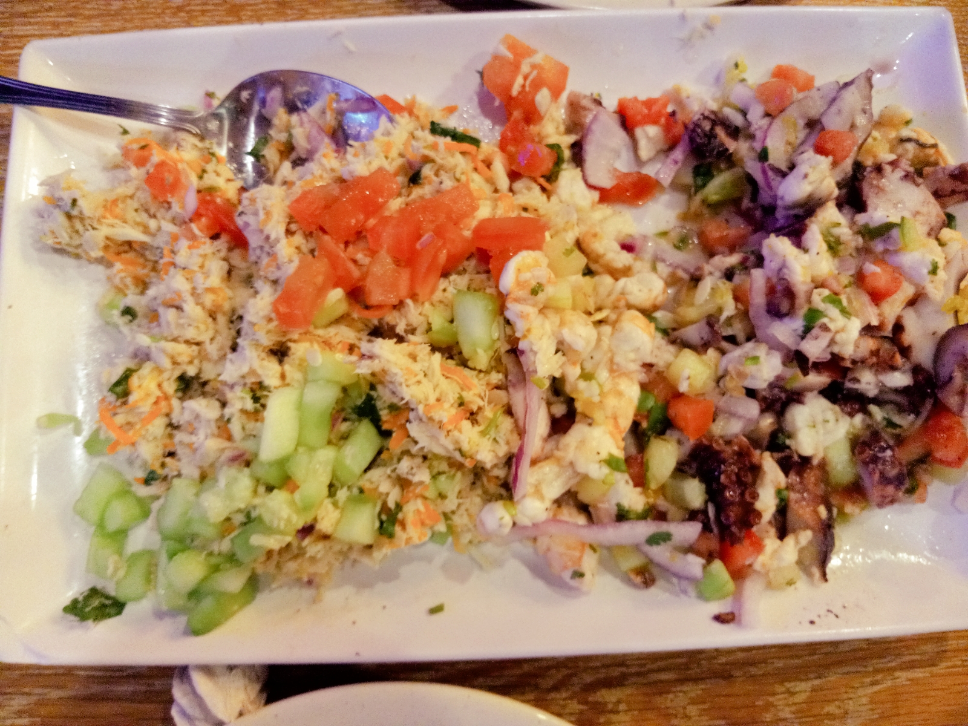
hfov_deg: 65.3
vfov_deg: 51.4
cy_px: 363
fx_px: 755
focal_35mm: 27
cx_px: 484
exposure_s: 1/30
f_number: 1.8
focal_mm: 3.94
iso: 316
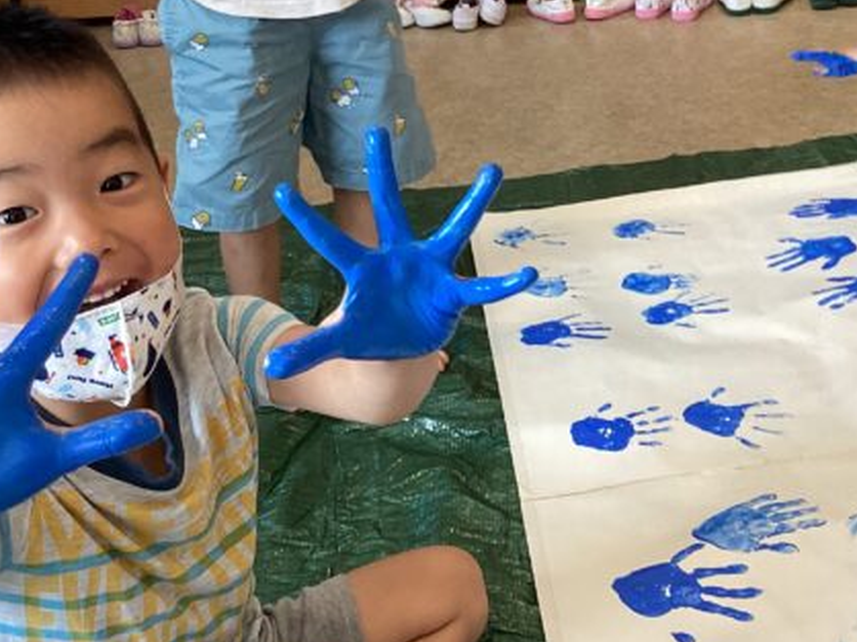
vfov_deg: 25.4
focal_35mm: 57
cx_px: 537
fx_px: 1410
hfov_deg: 33.6
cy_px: 174
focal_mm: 3.3
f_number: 2.4
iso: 64
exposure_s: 1/60
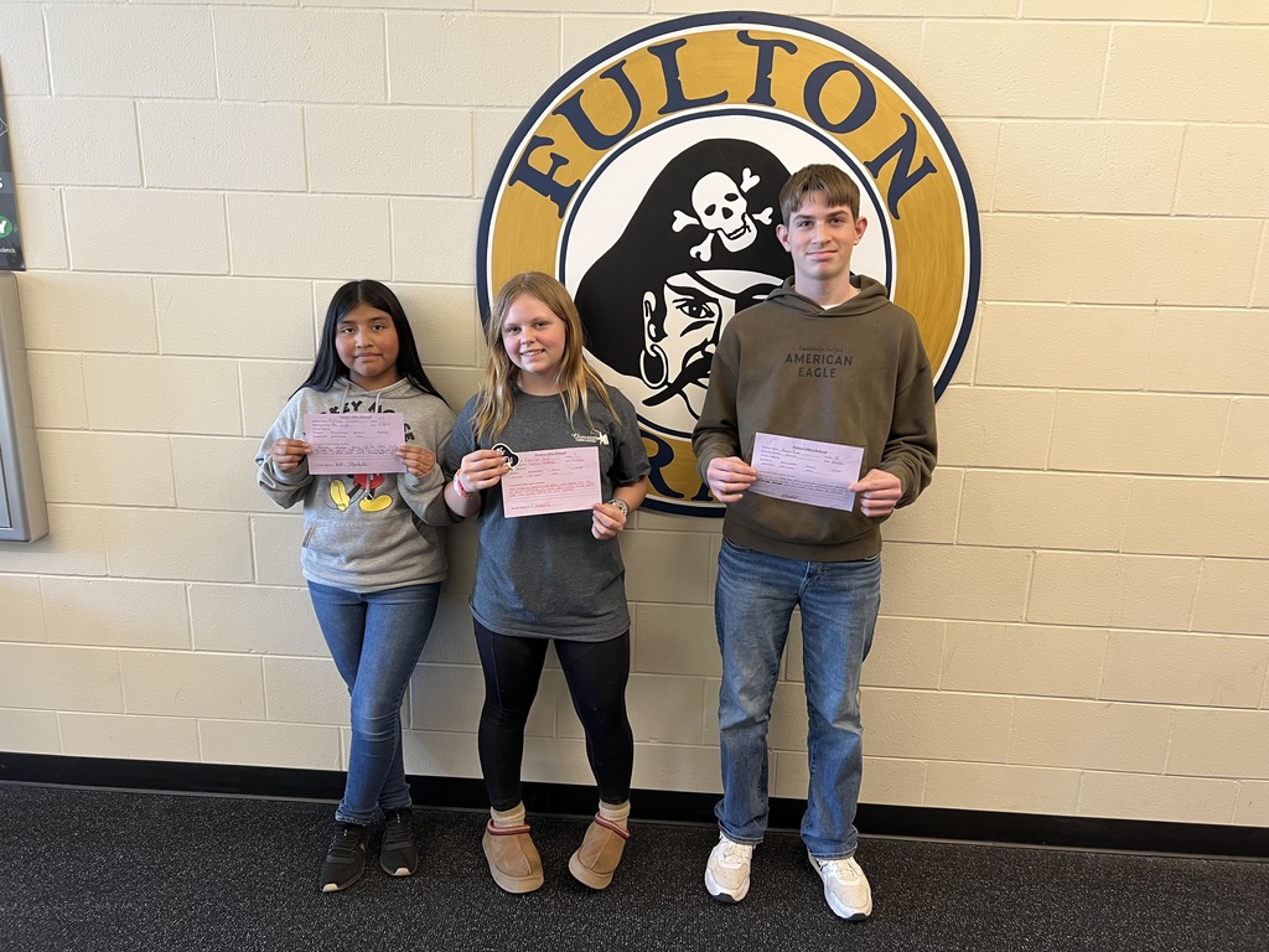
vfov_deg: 53.1
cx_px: 634
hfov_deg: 67.3
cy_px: 476
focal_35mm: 26
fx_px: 953
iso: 160
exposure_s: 1/60
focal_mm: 5.7
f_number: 1.5
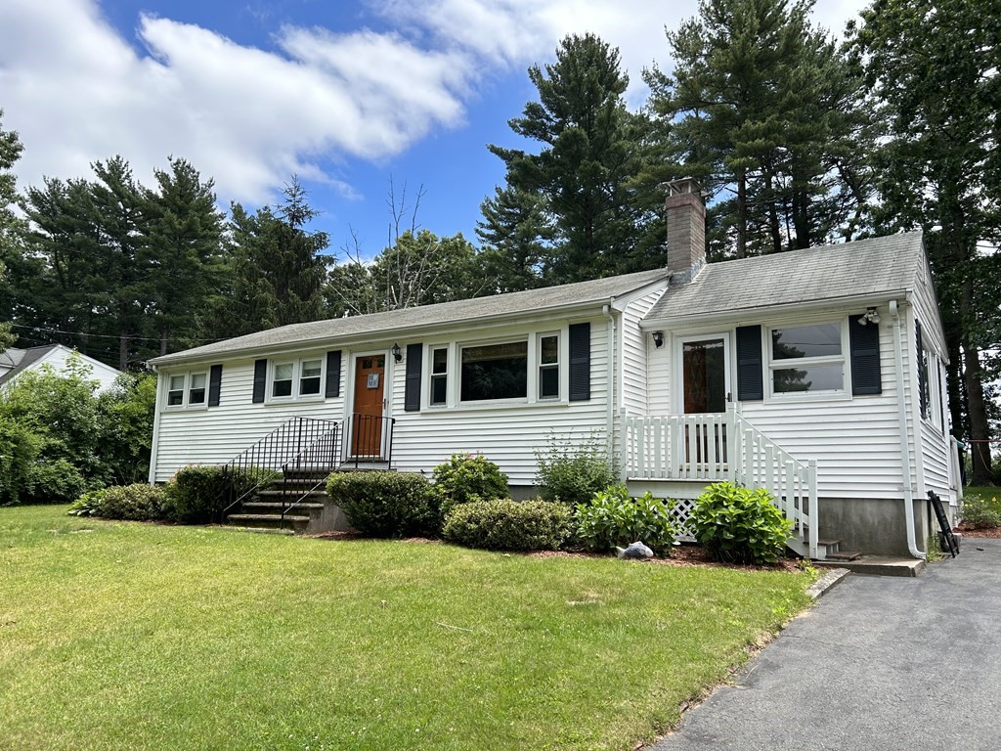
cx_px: 500
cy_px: 376
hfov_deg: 67.3
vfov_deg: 53.1
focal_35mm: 26
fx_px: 752
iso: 50
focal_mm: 5.7
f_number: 1.5
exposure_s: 1/2841
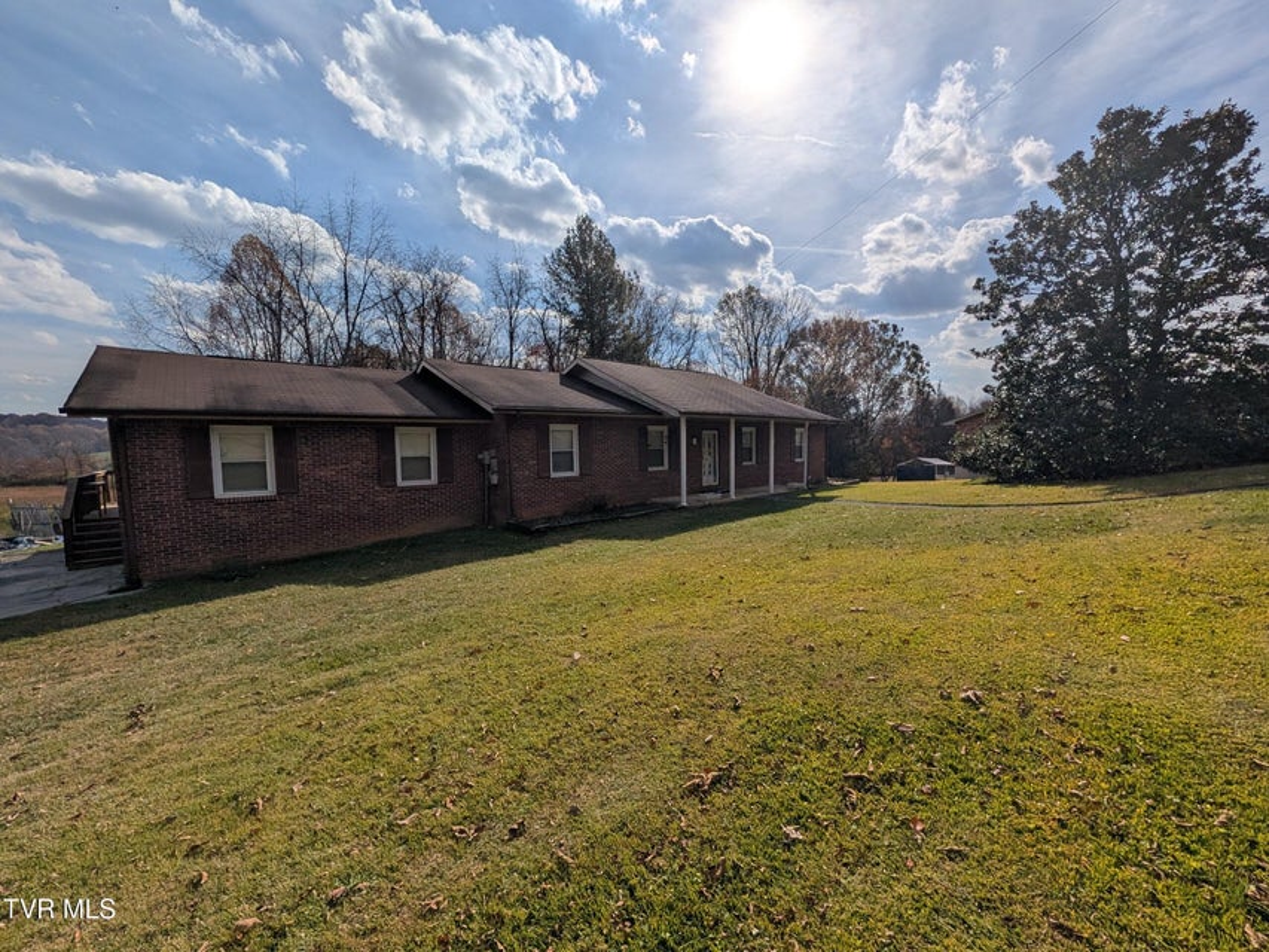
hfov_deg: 110.5
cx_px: 634
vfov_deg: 94.5
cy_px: 476
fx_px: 440
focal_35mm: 12
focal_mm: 2.02
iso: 53
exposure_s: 1/14706
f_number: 1.7
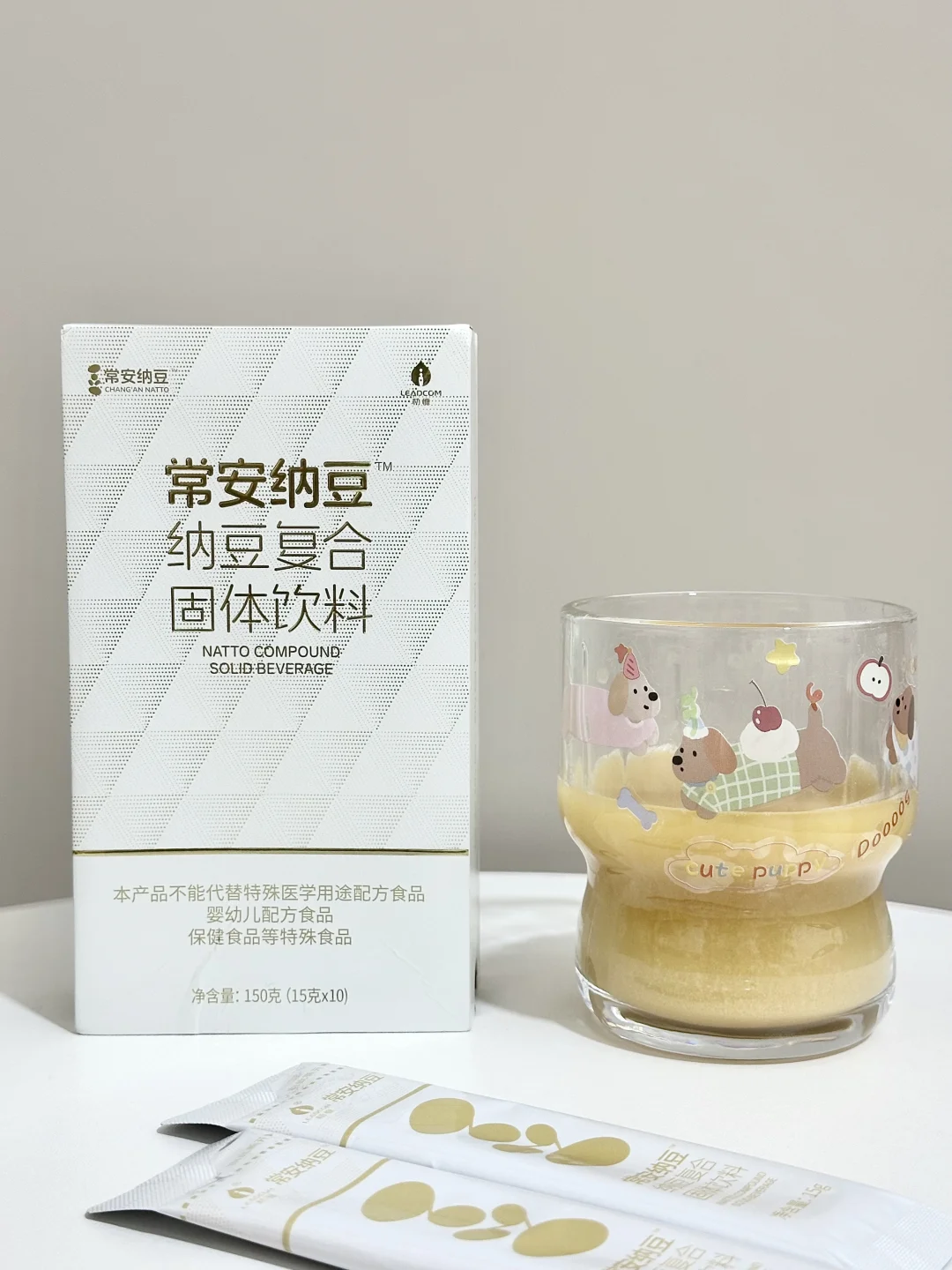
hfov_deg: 30.3
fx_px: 1760
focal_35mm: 48
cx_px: 476
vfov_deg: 39.7
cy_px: 635
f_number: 1.78
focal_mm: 6.86
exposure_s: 1/50
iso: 80
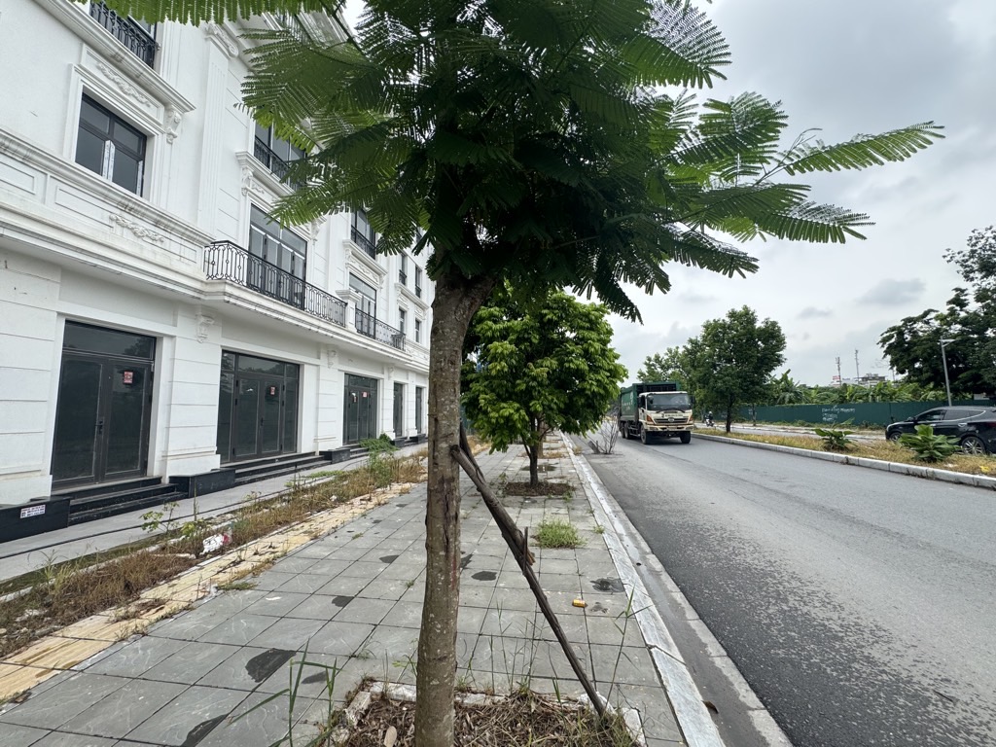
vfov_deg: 85.7
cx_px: 498
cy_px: 374
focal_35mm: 14
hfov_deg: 102.1
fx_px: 403
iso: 40
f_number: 2.2
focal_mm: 2.22
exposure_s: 1/693
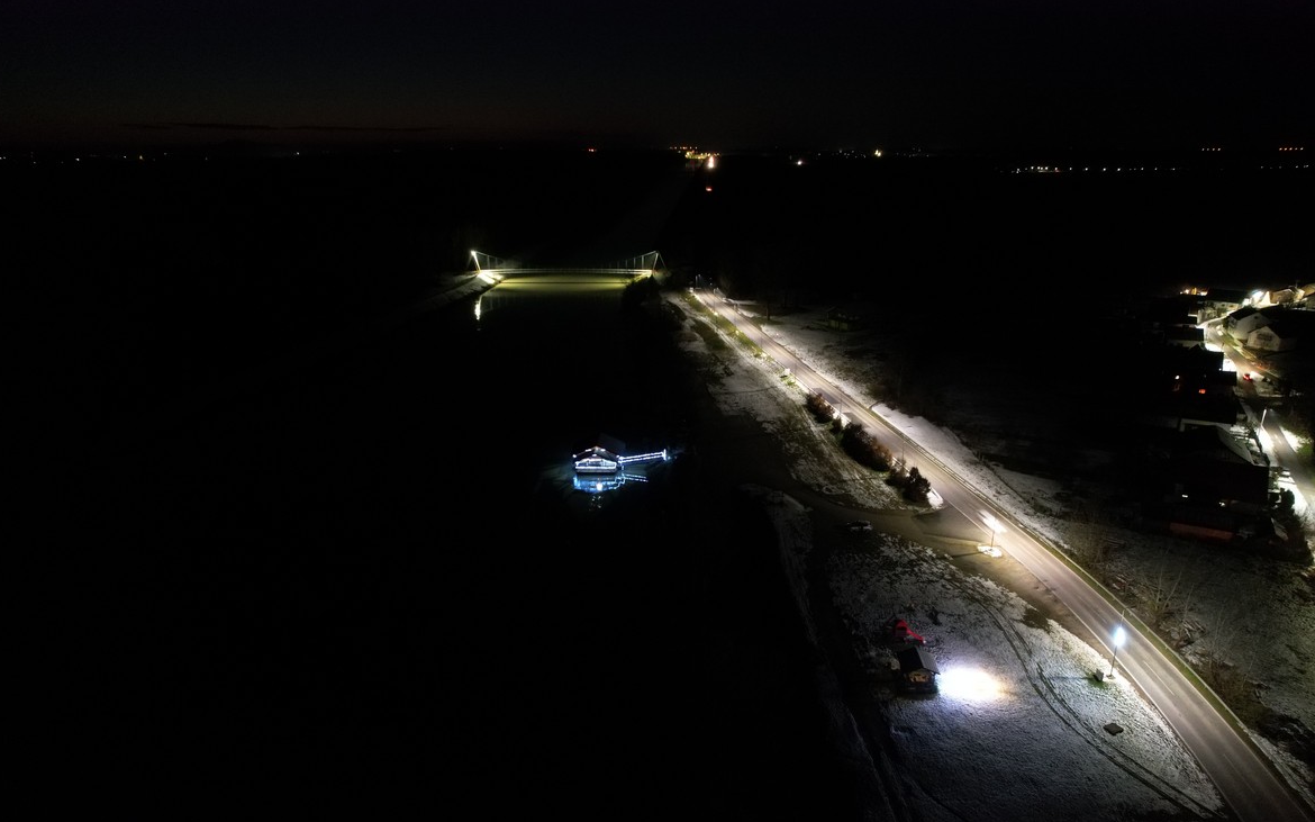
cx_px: 659
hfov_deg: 77.2
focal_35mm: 23
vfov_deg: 52.9
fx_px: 824
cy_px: 439
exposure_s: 1/3
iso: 2210
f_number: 2.8
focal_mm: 8.38
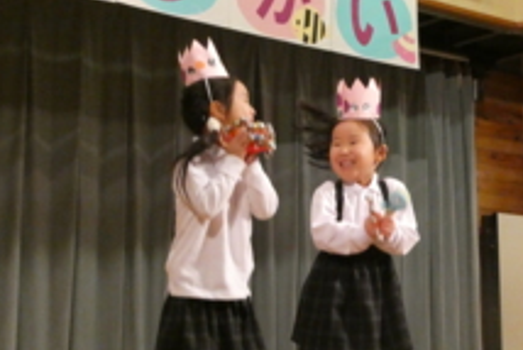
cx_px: 354
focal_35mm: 85
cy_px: 186
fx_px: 1236
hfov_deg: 23.8
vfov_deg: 16.1
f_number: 4.1
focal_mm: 9
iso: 1600
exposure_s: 1/125
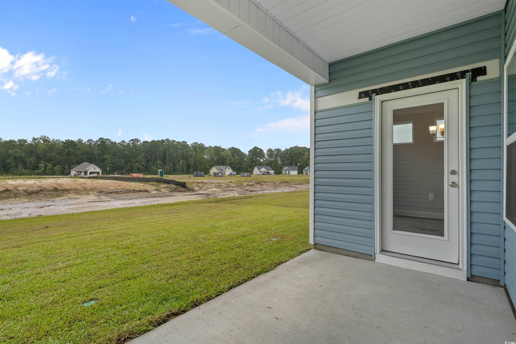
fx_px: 229
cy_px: 172
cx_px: 258
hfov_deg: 96.7
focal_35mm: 16
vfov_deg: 73.7
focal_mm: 16
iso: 400
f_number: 8
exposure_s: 1/60
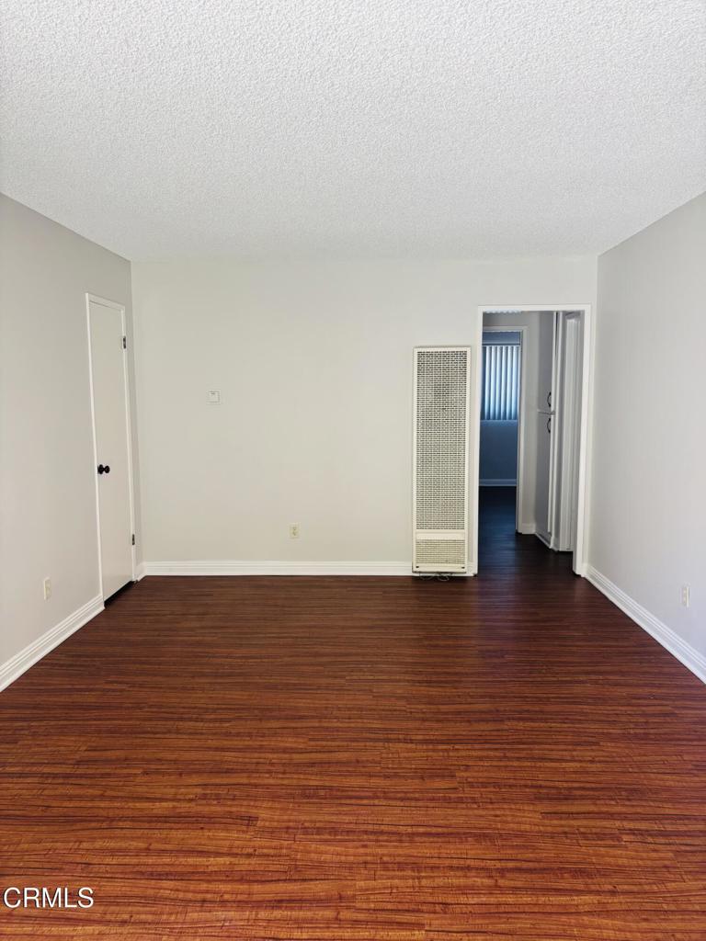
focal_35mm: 26
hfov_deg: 53.1
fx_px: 707
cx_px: 353
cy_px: 470
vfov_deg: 67.3
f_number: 1.6
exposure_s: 1/121
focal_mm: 5.96
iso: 100
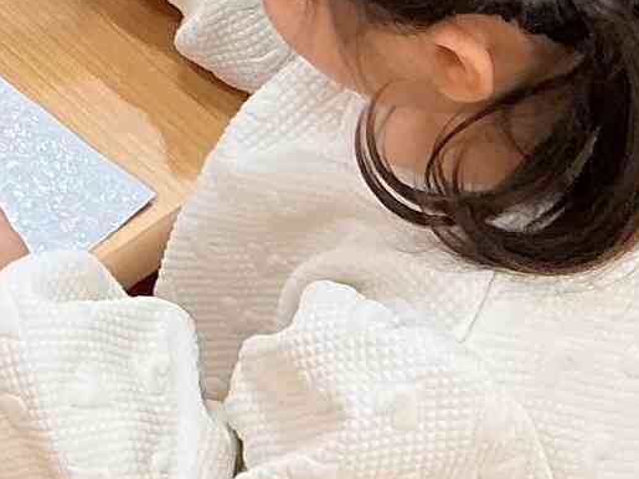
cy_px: -499
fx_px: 2934
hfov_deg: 11.7
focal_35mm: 159
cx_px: -414
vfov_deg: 8.8
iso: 32
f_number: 1.8
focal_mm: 3
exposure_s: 1/120
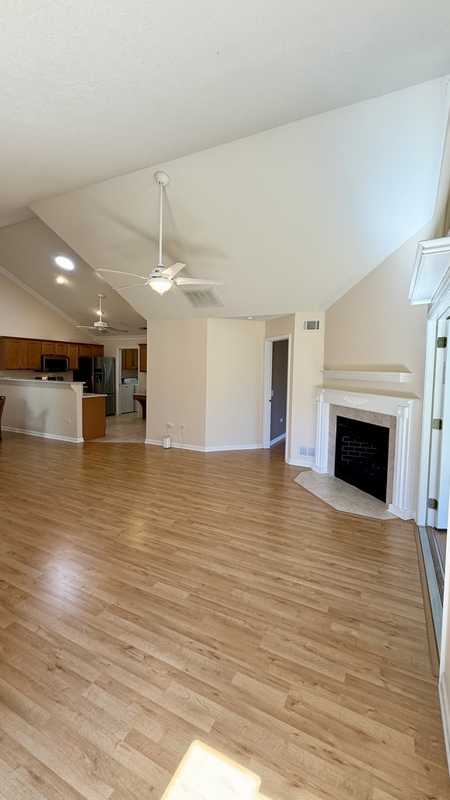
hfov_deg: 67.0
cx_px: 235
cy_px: 386
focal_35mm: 16
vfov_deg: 99.3
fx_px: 340
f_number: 2.2
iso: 100
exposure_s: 1/120
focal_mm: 2.22
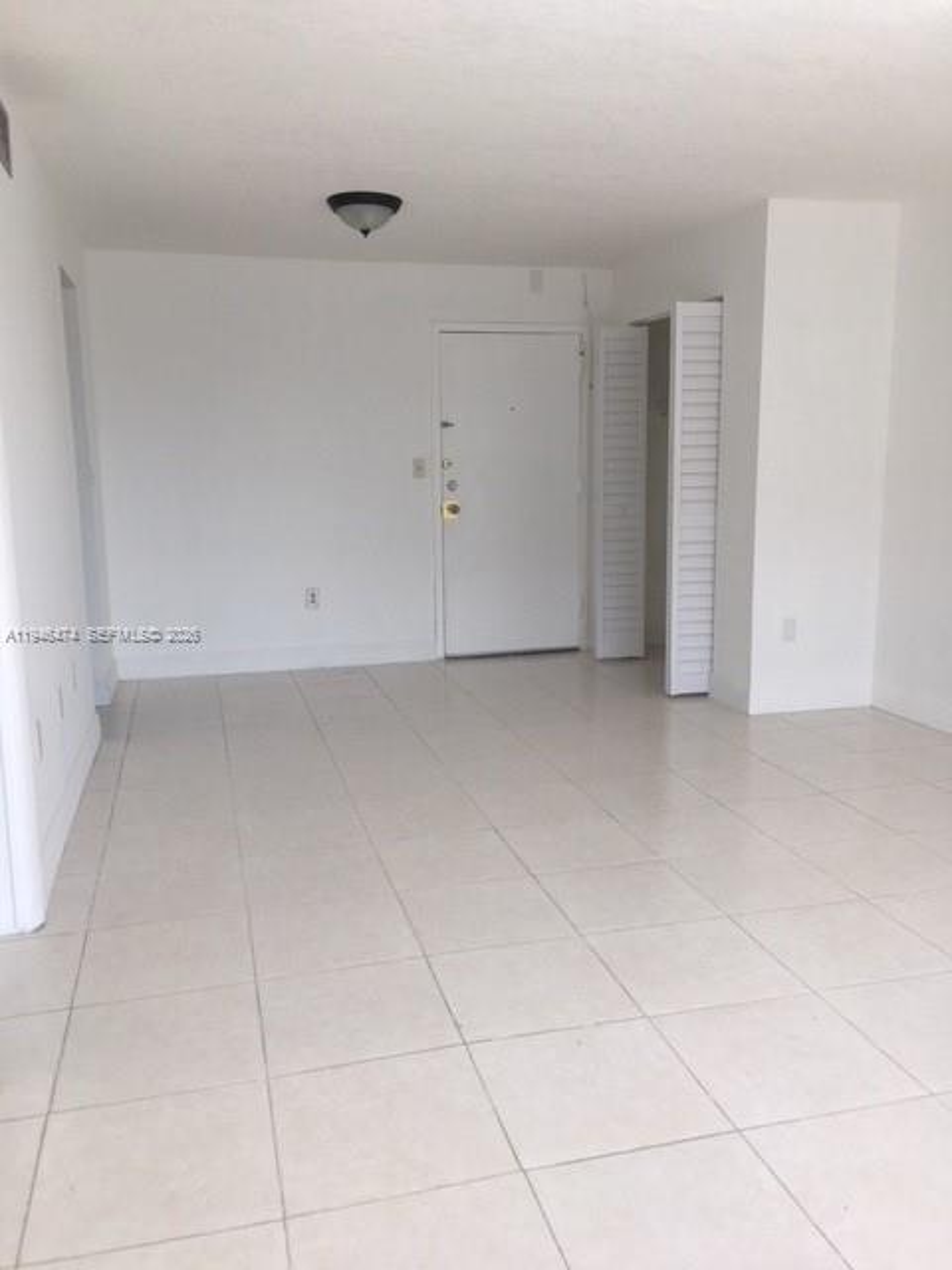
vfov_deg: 61.7
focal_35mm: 29
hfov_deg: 48.2
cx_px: 476
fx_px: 1063
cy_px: 635
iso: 25
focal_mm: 4.15
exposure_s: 1/452
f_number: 2.2
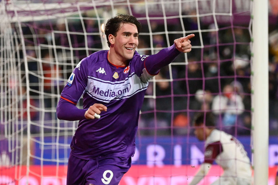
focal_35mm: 210
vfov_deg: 6.5
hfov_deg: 9.8
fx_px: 1621
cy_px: 92
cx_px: 139
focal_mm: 210
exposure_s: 1/2000
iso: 2000
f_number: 4
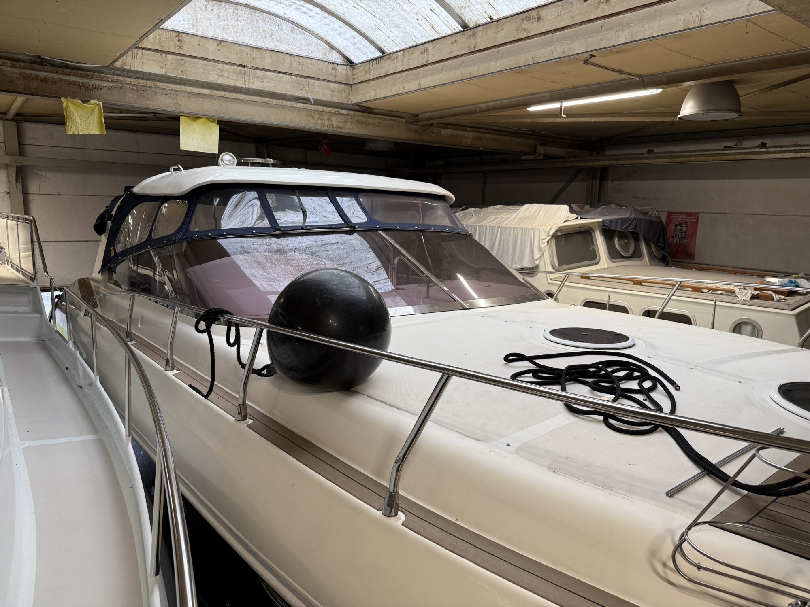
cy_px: 304
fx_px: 562
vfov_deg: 56.8
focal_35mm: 24
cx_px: 405
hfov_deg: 71.6
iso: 160
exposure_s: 1/100
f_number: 1.78
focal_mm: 6.76
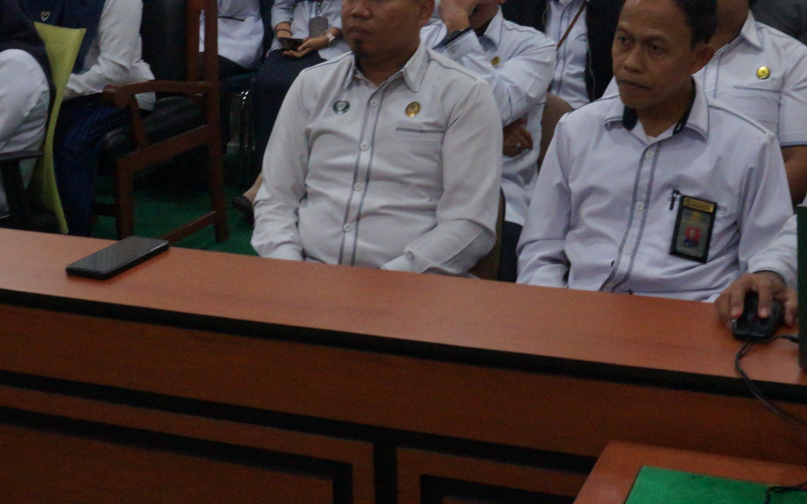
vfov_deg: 21.2
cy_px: -1
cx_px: 468
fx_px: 1298
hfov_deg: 34.5
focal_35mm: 59
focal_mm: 16
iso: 2000
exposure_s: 1/60
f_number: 9
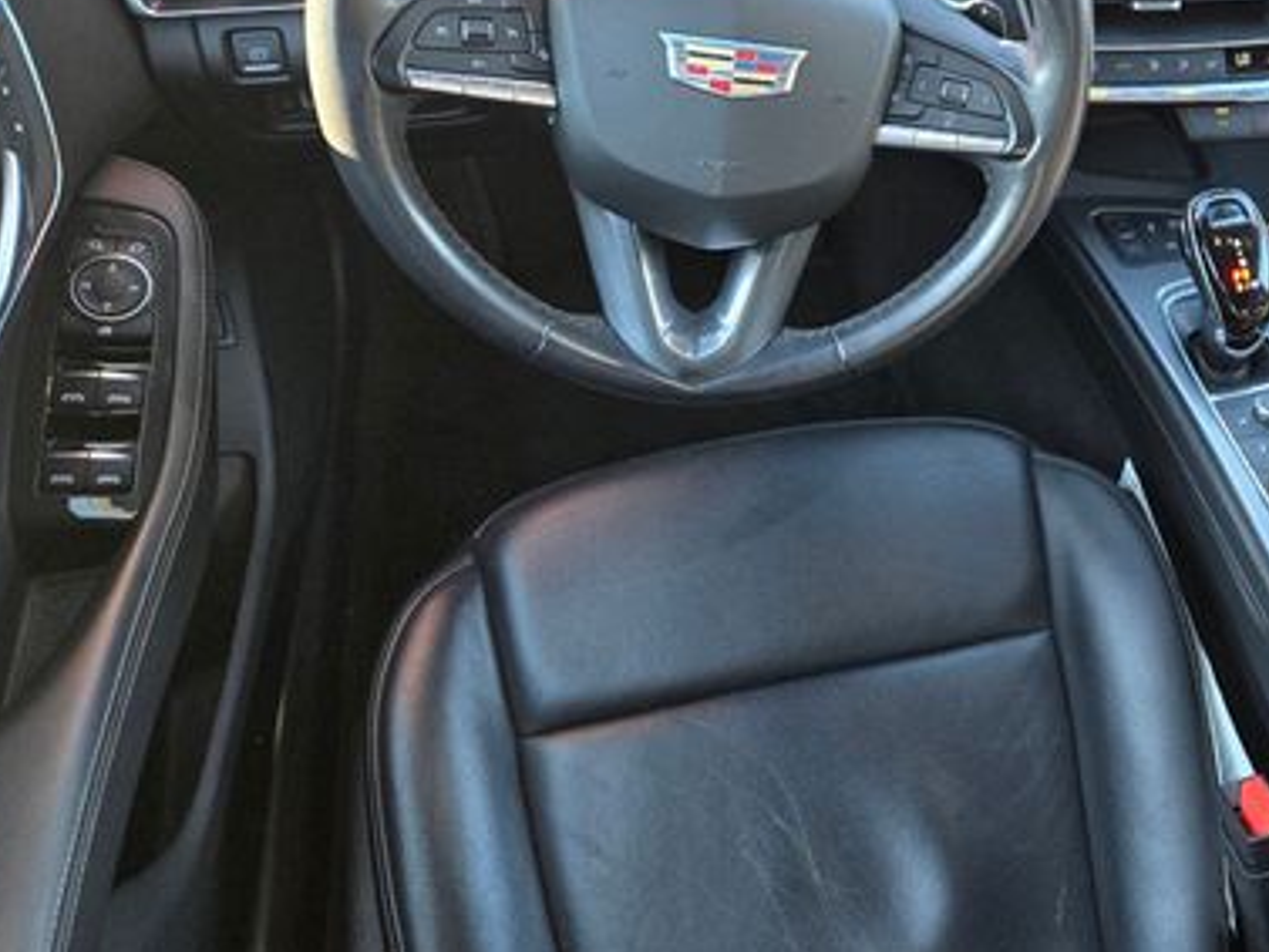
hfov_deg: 45.3
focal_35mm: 39
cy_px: 269
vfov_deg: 36.2
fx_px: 1430
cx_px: 1027
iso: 200
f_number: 1.8
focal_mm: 5.4
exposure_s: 1/180
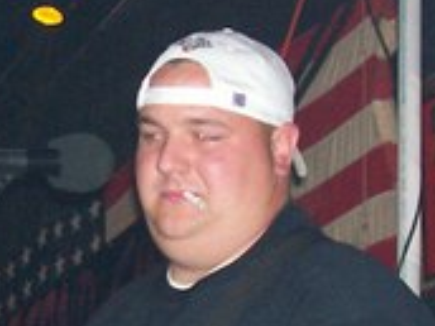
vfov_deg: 9.3
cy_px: 336
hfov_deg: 12.4
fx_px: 1985
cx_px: 48
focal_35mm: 158
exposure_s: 1/112
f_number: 2.7
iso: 140
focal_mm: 5.6
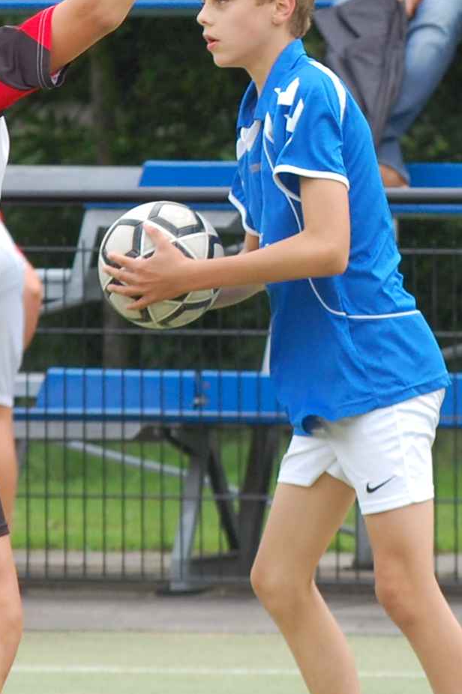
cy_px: 241
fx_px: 5802
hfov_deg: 4.6
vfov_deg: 6.8
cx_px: 124
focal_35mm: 301
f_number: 5.6
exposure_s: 1/500
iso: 400
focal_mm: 105
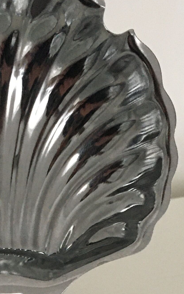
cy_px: 347
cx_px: 19
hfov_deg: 13.8
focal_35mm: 94
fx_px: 754
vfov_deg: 20.7
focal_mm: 4.15
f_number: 2.2
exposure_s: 1/33
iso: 200
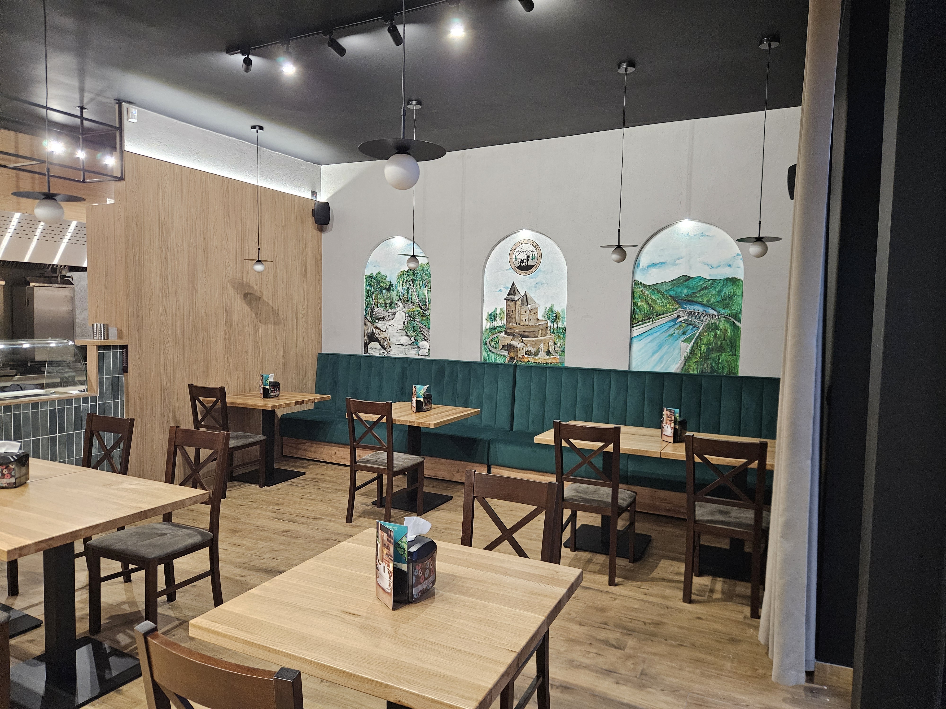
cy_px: 354
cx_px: 473
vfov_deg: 58.9
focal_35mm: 23
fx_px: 629
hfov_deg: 73.9
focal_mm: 5.4
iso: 640
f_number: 1.8
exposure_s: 1/100
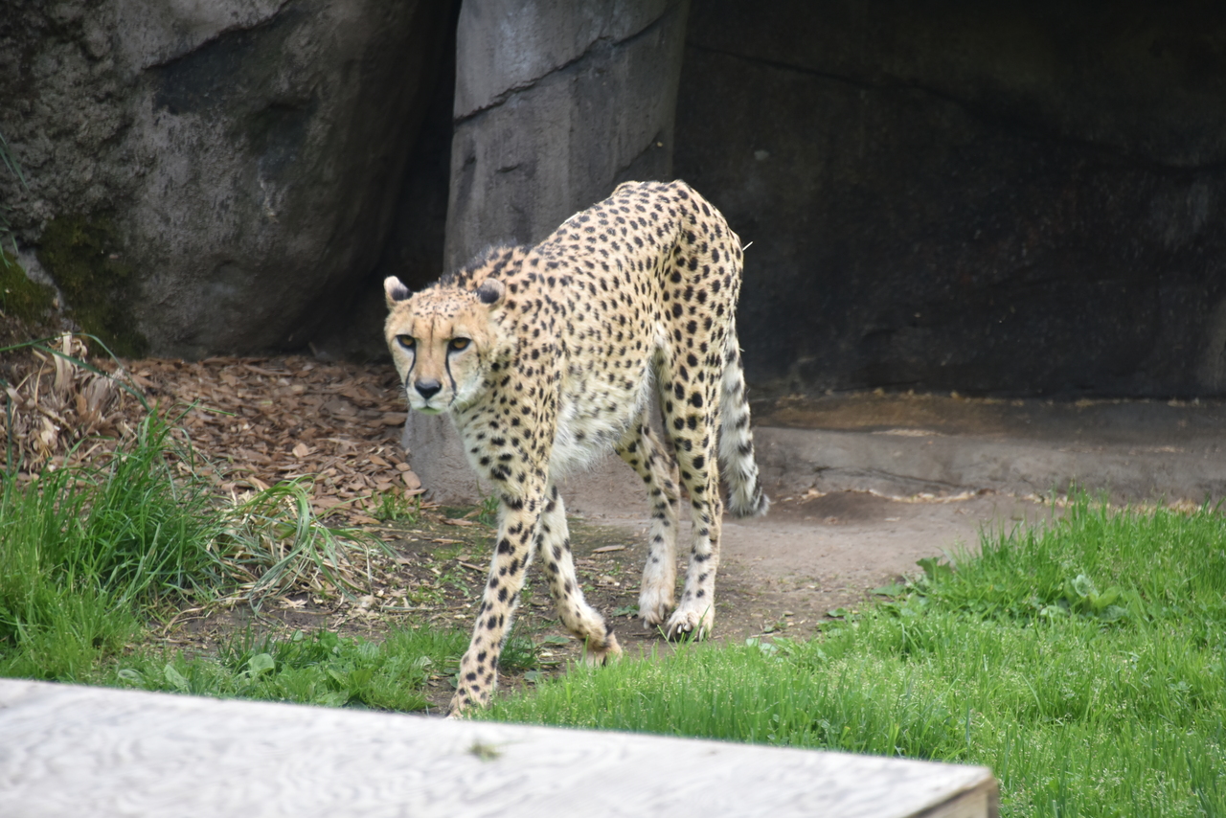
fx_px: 10218
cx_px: 613
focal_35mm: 300
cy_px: 409
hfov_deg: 6.9
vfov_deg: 4.6
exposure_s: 1/640
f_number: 5.6
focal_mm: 300
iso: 800
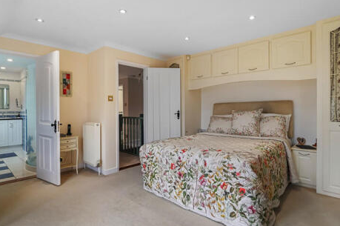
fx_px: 189
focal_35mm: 20
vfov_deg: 61.8
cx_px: 174
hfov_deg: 84.0
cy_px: 111
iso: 400
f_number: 8
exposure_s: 1/6
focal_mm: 14
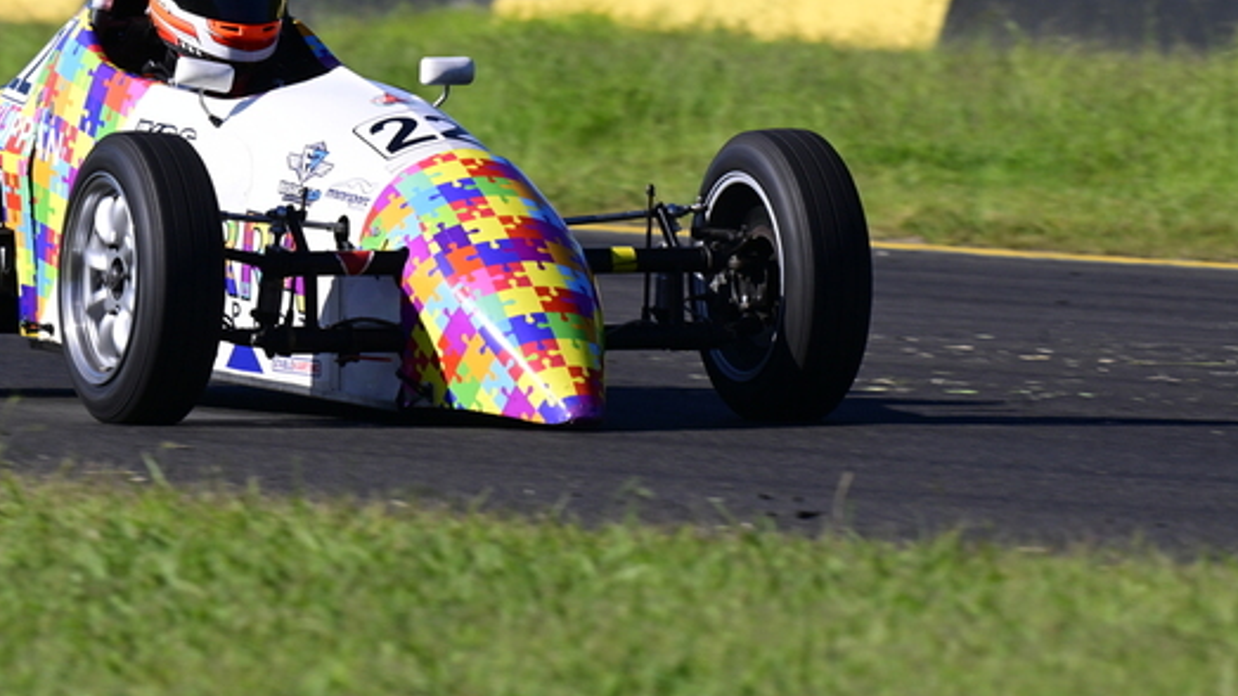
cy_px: 127
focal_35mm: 961
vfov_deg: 1.3
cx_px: 391
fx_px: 31542
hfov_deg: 2.2
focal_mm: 600
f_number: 11
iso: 400
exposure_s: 1/640
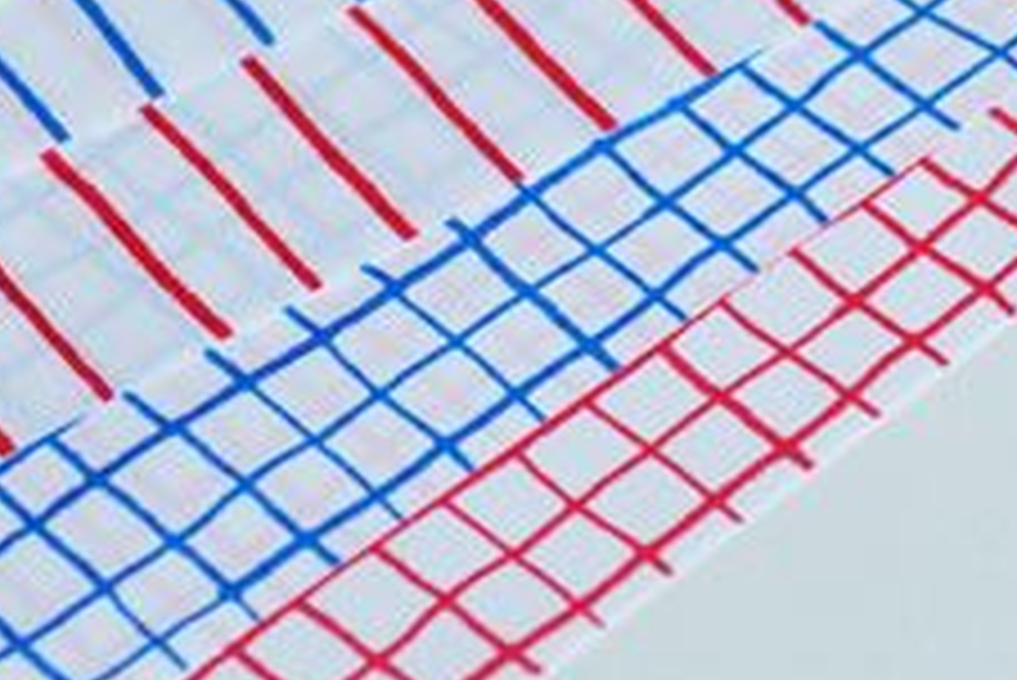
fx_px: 7491
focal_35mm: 265
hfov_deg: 7.8
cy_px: 68
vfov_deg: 5.2
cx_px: 666
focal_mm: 60
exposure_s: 1/800
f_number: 5
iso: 640
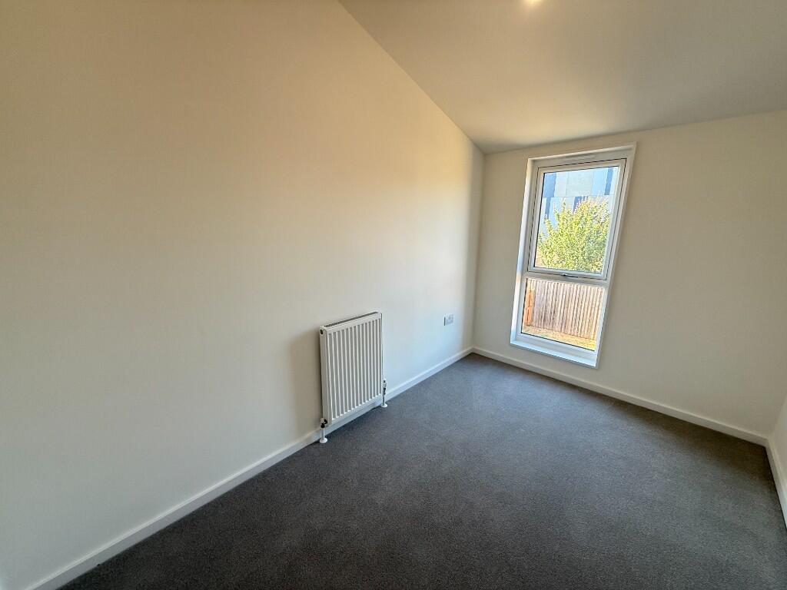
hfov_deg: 102.1
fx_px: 318
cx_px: 394
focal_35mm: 14
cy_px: 295
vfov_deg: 85.7
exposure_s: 1/100
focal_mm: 2.22
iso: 80
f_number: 2.2
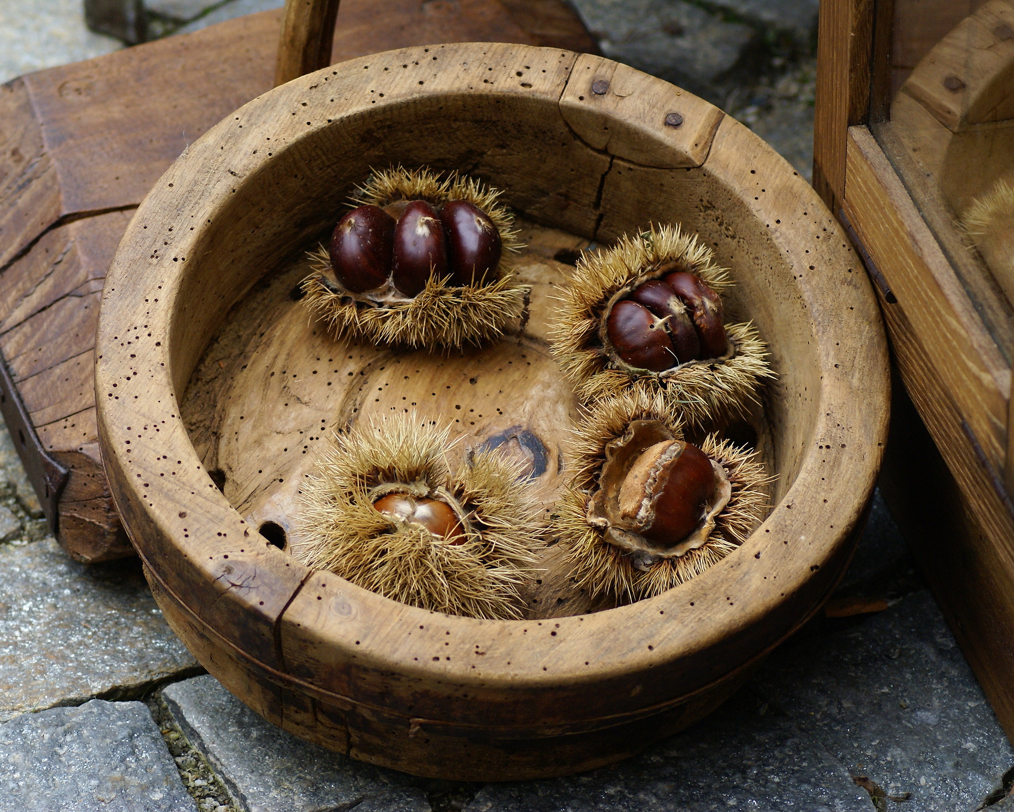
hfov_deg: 11.4
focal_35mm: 169
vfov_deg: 9.1
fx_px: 5072
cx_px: 417
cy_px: 405
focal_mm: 100
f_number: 5.6
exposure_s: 1/160
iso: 400
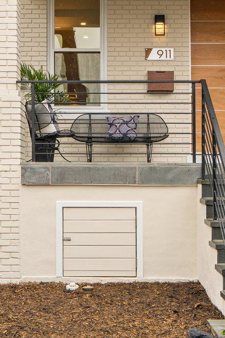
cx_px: 94
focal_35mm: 53
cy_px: -48
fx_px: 497
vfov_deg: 32.3
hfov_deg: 25.5
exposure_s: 1/320
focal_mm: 23
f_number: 8
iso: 400
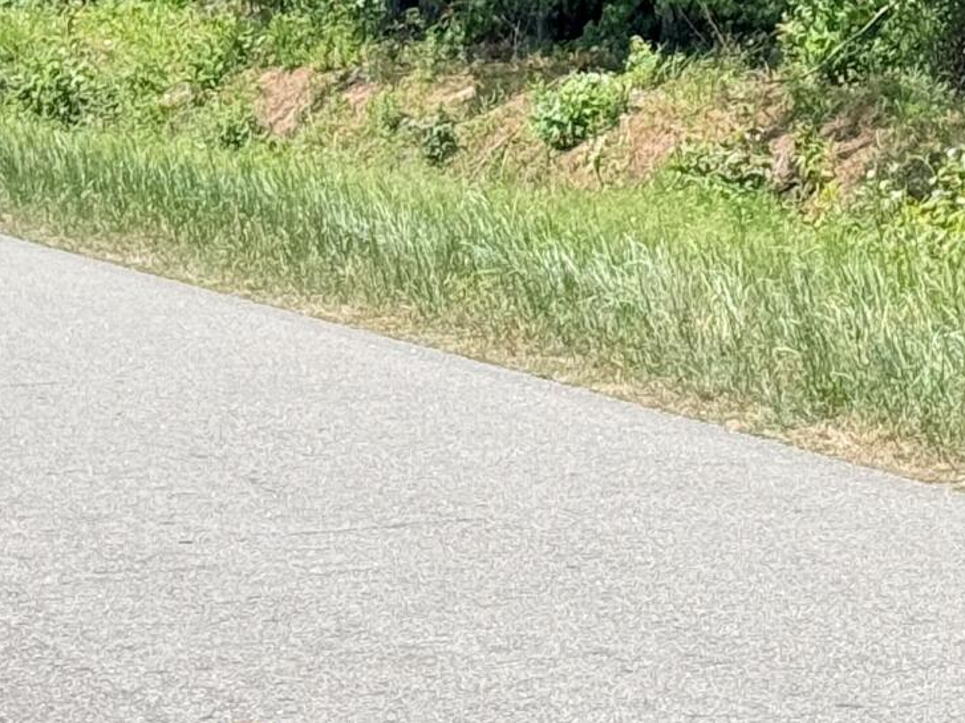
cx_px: 1191
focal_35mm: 198
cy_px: -419
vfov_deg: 7.4
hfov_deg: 9.8
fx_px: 5519
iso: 80
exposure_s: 1/2415
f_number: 1.78
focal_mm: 6.76
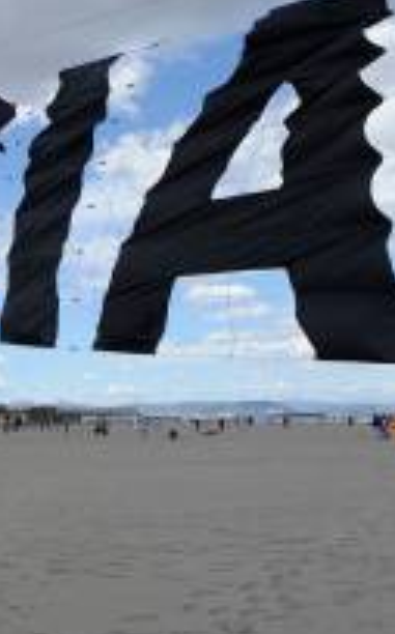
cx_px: -115
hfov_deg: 21.6
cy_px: 249
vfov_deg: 37.4
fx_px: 933
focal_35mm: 54
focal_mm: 27
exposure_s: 1/640
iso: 250
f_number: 6.3
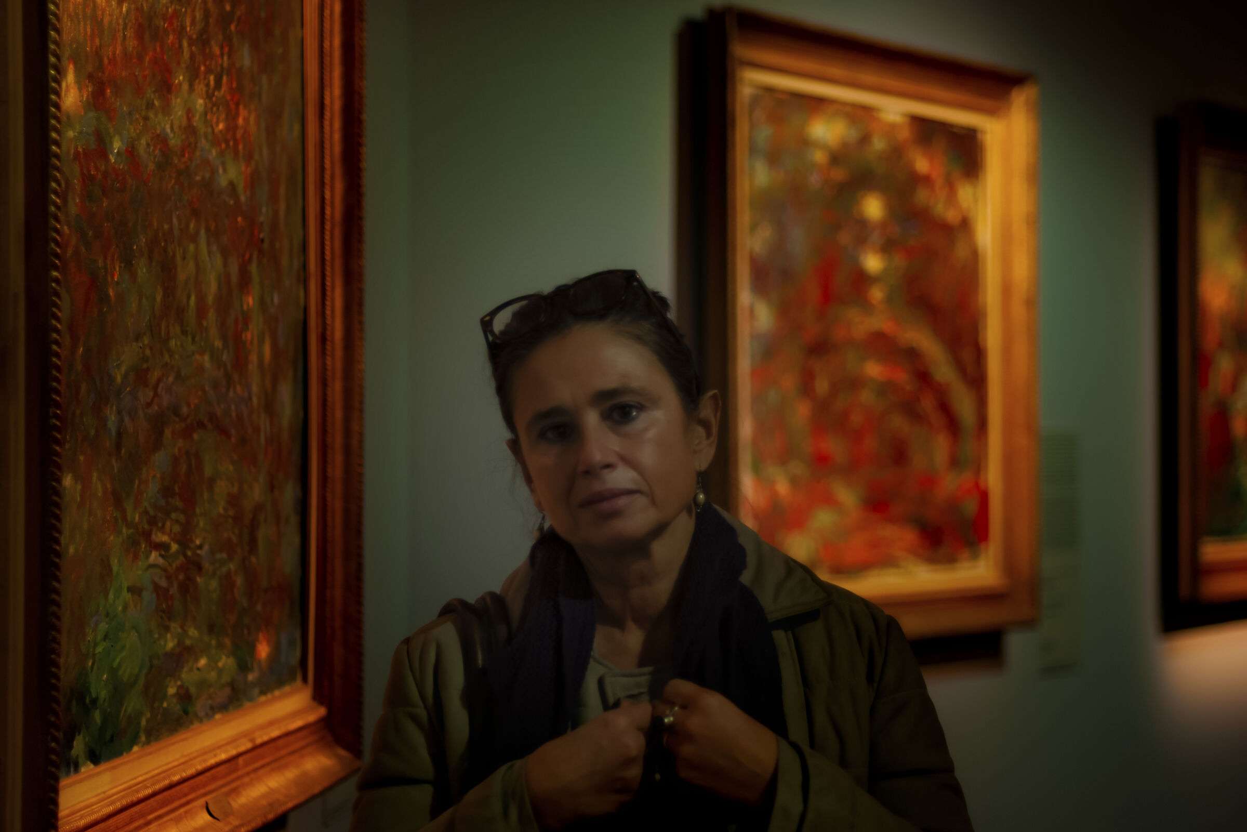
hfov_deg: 27.0
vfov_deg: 18.2
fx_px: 2598
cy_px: 416
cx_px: 624
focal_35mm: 75
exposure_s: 1/30
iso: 200
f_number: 1.8
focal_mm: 50
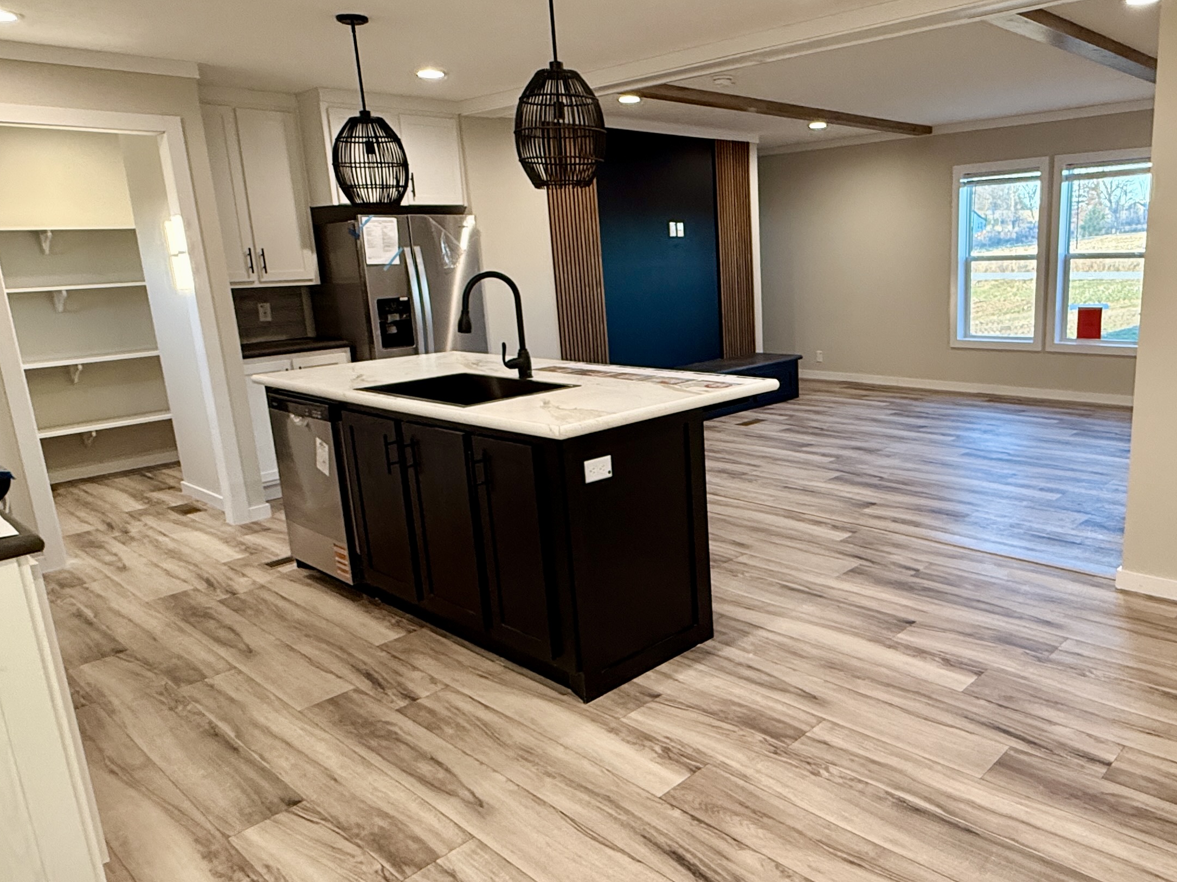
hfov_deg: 66.1
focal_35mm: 26
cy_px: 445
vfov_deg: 53.1
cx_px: 747
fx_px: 884
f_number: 2.2
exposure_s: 1/120
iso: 320
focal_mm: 2.22
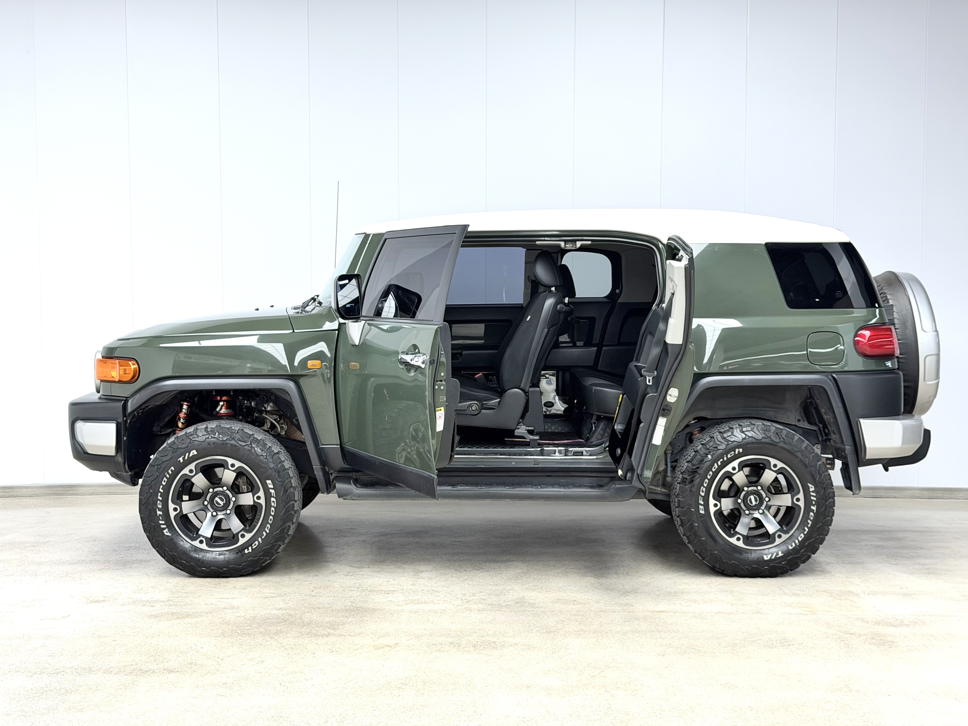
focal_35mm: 48
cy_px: 363
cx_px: 484
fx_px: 1342
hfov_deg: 39.7
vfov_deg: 30.3
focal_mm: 6.76
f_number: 1.78
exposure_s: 1/100
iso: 64
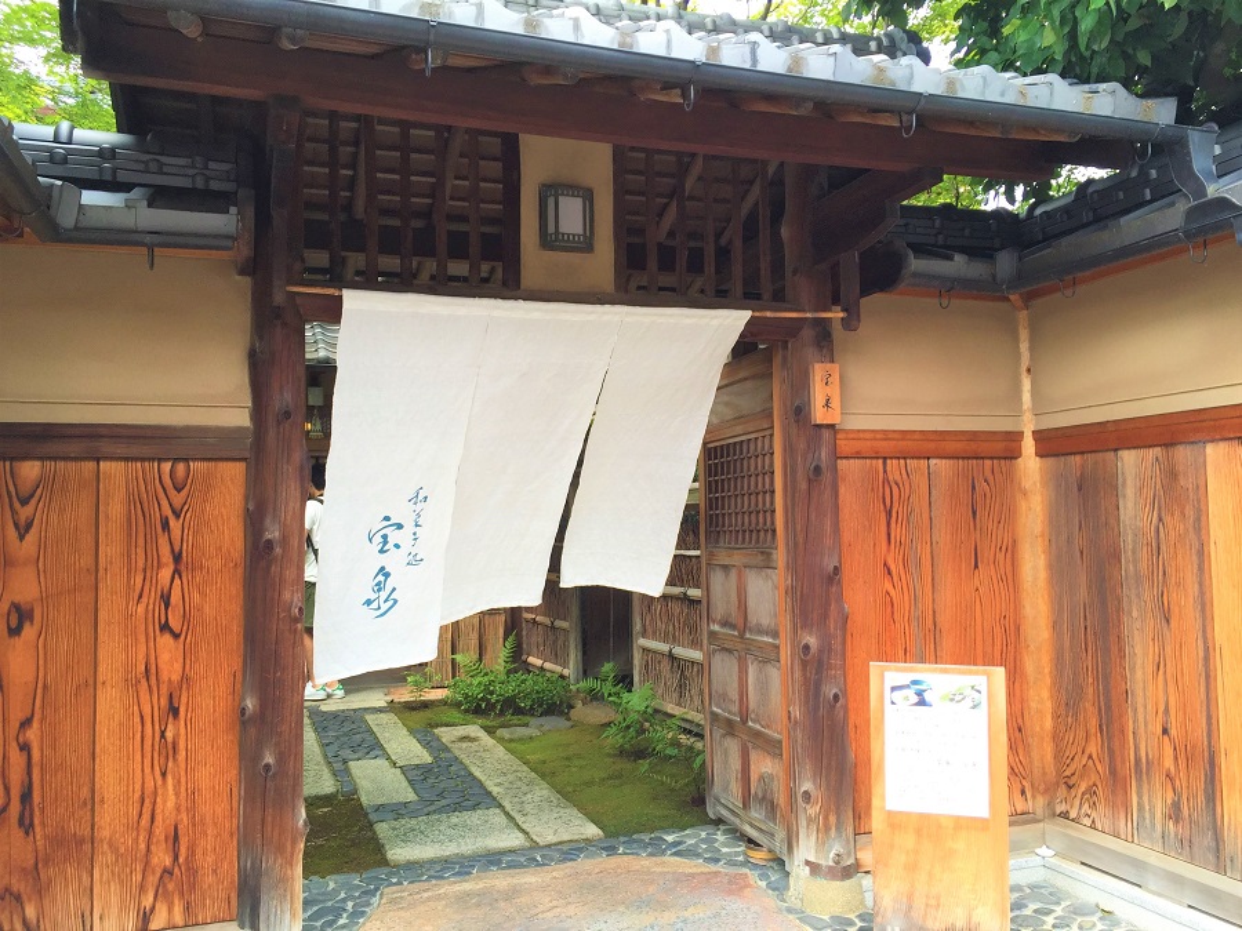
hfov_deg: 61.7
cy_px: 466
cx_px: 621
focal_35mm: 29
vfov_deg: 48.2
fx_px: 1041
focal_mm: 4.15
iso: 32
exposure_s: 1/121
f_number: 2.2
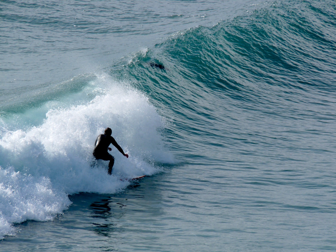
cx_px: 168
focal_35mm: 347
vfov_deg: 4.3
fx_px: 3368
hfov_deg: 5.7
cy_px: 126
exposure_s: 1/500
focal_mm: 61.7
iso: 100
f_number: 6.3
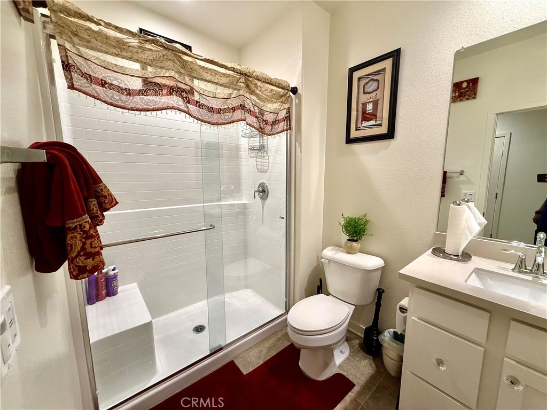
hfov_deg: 102.1
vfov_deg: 85.7
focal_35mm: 14
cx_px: 274
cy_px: 205
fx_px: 221
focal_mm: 2.22
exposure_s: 1/120
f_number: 2.2
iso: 200
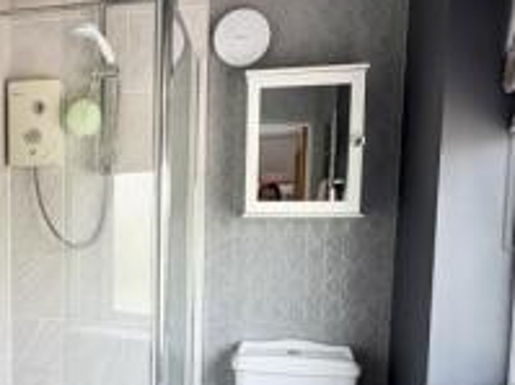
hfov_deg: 43.8
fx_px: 610
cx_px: 110
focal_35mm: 41
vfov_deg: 34.4
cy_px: 286
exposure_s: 1/99
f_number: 2.2
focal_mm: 2.22
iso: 64
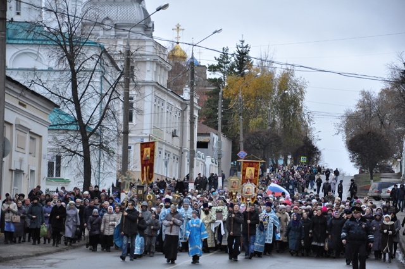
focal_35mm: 158
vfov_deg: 8.7
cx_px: 202
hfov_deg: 13.1
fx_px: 1770
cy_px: 134
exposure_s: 1/500
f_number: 5.6
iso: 1250
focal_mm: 105
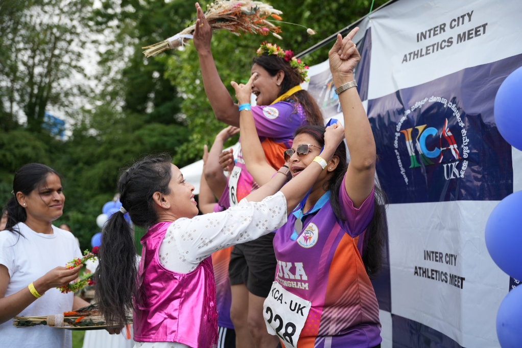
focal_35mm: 37
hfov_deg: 51.8
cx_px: 261
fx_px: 538
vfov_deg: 35.8
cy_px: 174
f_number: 2.8
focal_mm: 37.1
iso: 250
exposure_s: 1/400
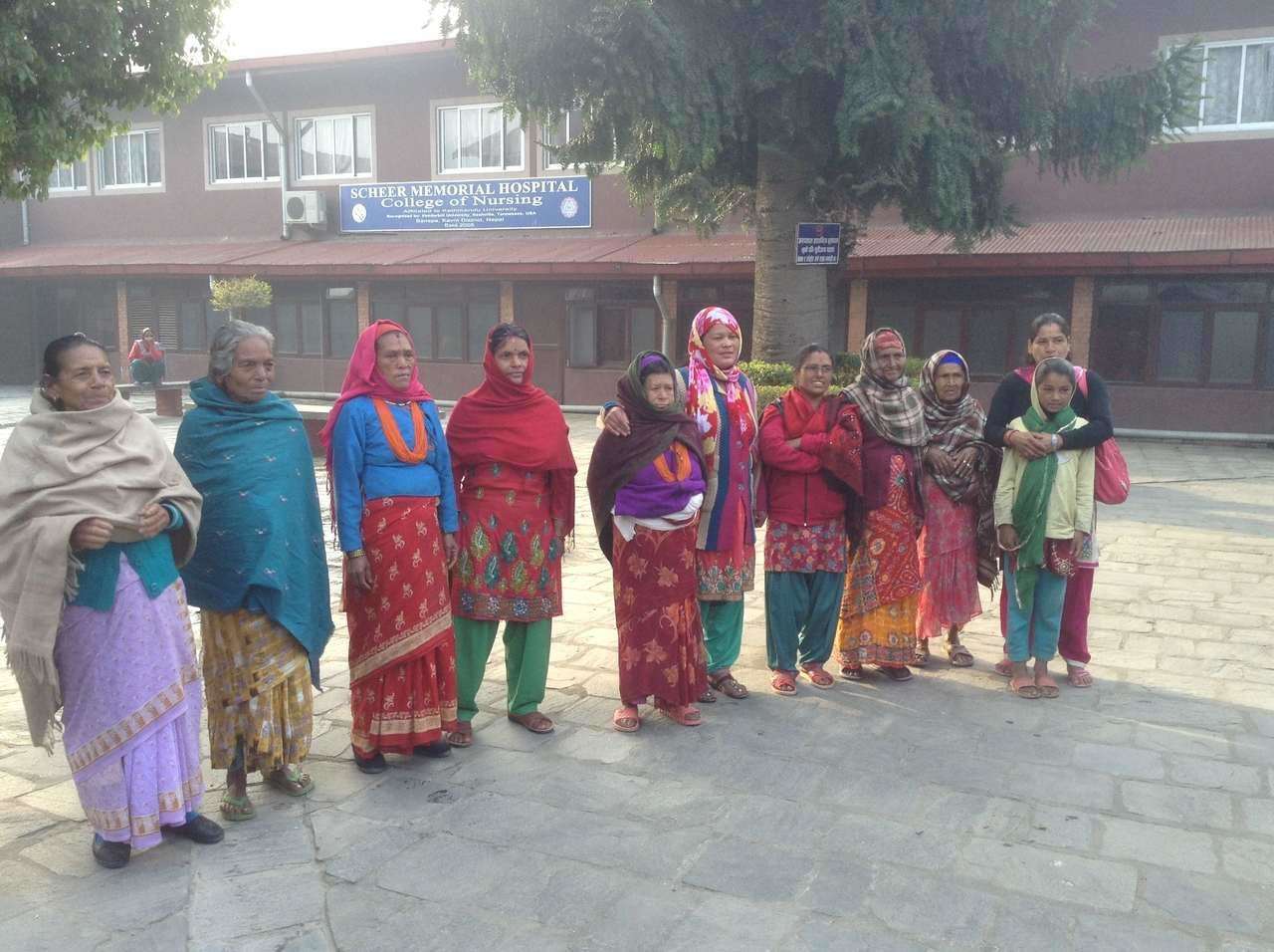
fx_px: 1213
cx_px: 637
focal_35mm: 33
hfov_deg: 55.4
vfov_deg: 42.8
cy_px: 476
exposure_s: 1/120
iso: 40
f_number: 2.4
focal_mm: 3.3
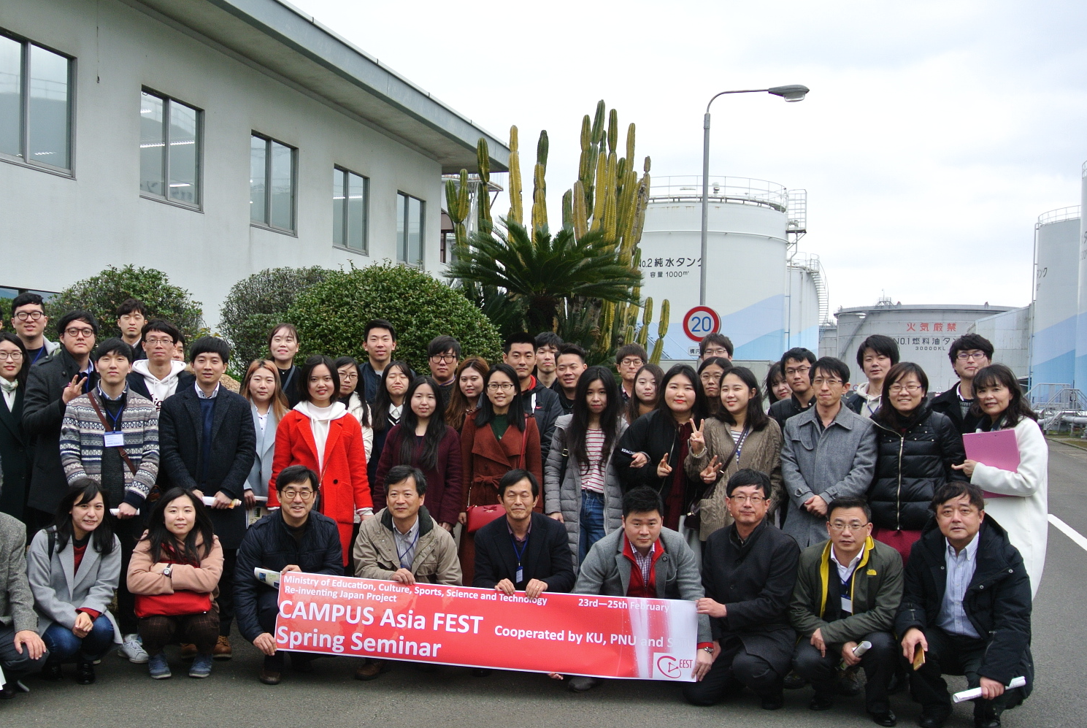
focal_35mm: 39
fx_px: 1179
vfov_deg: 34.1
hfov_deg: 49.0
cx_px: 412
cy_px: 456
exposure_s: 1/60
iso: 110
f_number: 3.5
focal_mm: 11.4
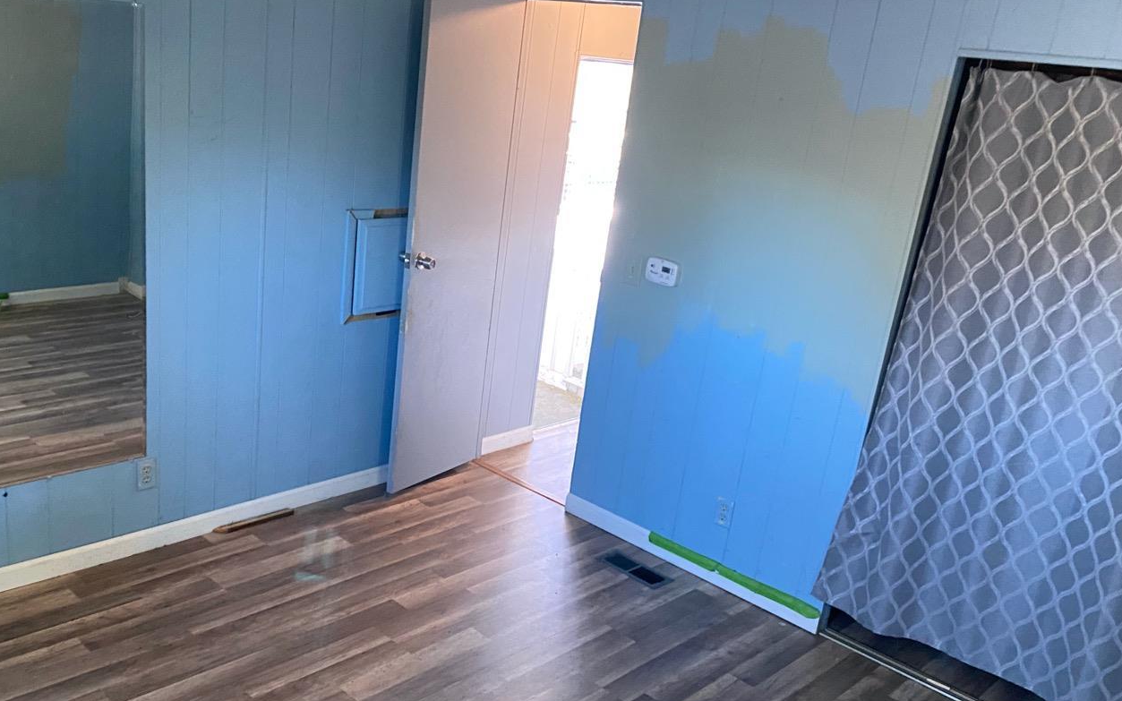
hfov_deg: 57.7
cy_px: 412
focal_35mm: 33
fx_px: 1009
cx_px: 453
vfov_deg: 38.2
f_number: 1.8
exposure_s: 1/60
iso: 500
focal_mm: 4.25
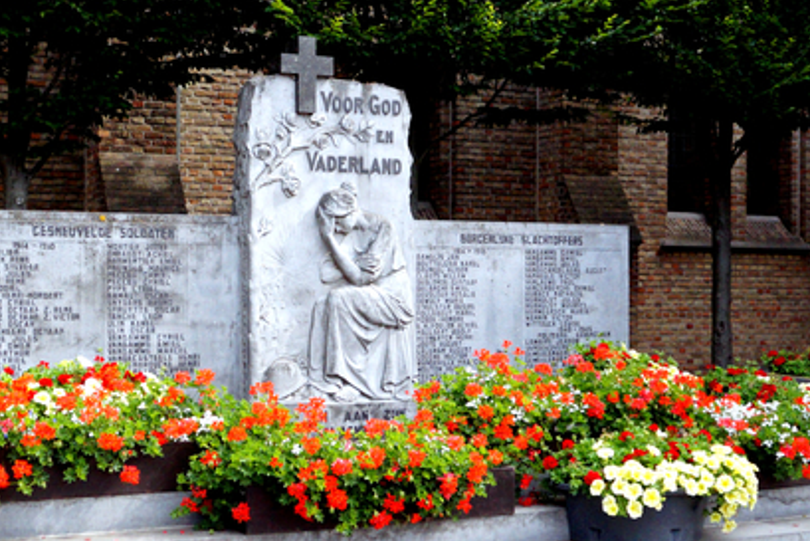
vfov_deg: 30.5
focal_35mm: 44
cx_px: 353
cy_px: 260
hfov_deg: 44.4
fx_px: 990
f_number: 4
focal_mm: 20
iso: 1250
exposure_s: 1/2000
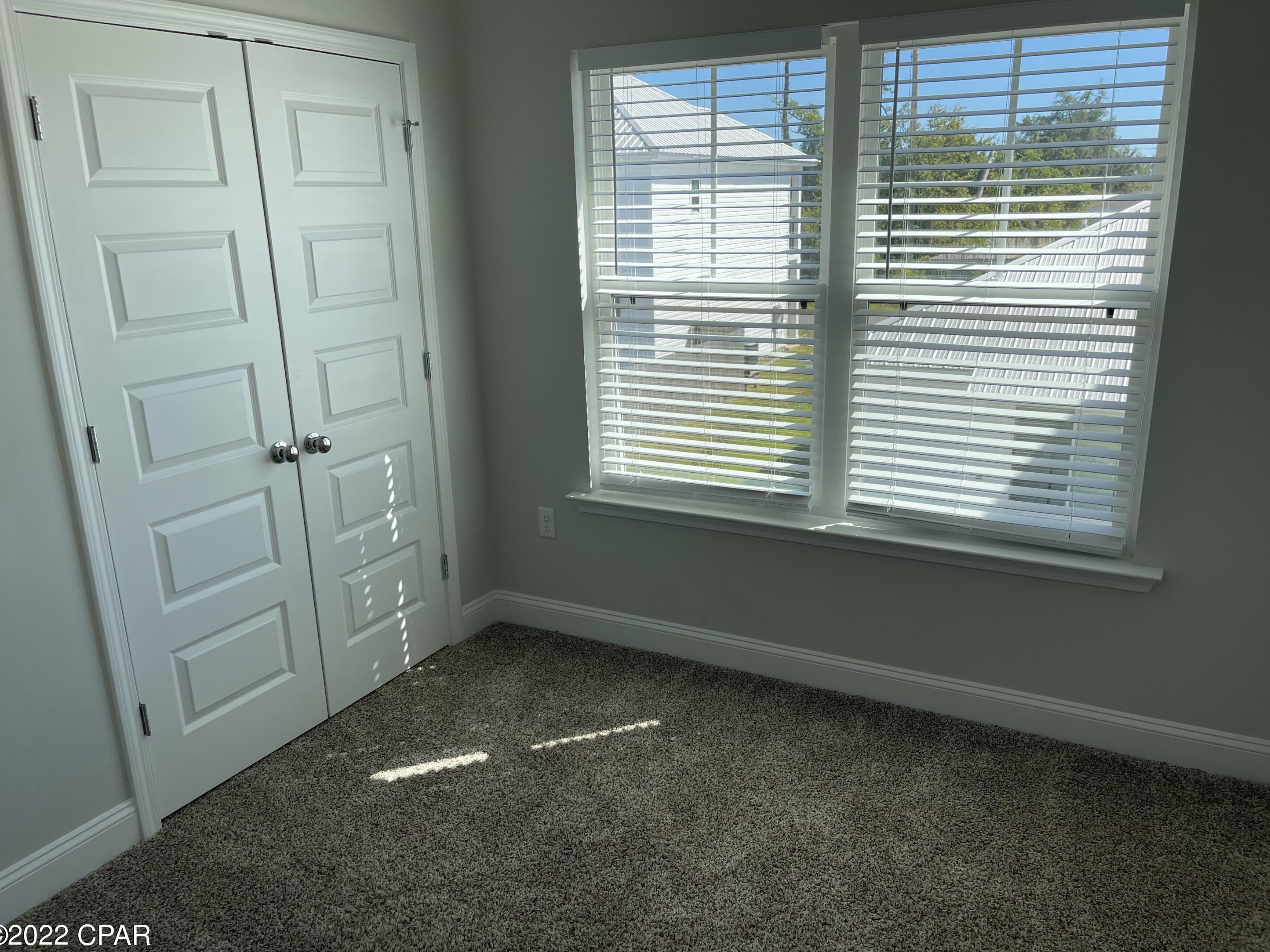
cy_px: 486
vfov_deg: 51.4
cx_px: 644
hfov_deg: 65.3
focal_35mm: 27
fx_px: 991
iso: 32
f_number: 1.6
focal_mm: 5.1
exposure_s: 1/1323
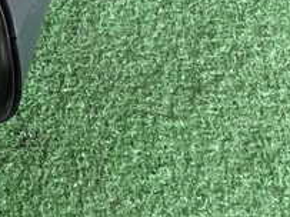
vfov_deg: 18.7
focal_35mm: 74
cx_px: 0
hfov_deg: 25.1
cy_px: -53
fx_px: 620
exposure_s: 1/30
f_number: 2
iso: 320
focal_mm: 4.5
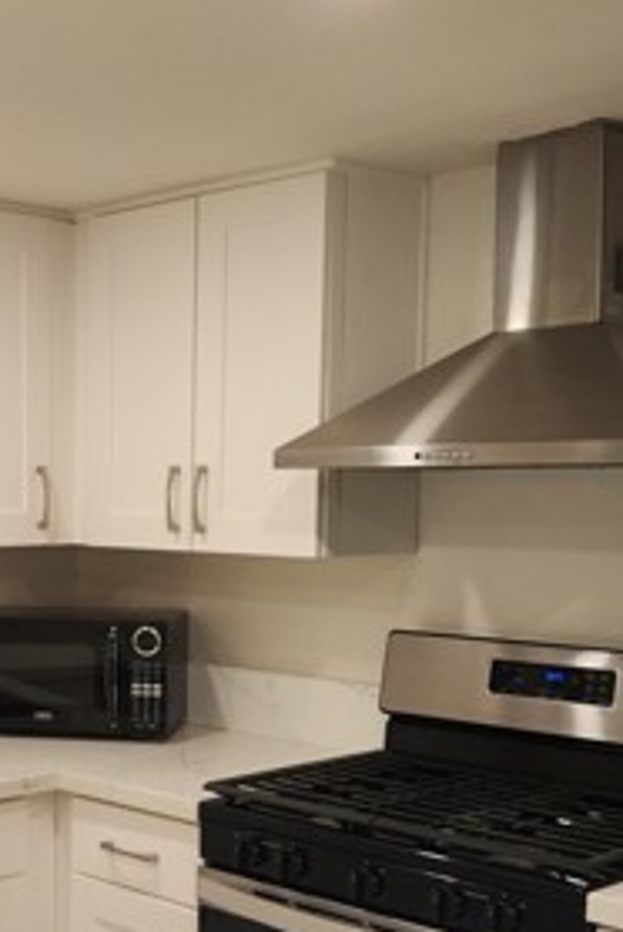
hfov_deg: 24.1
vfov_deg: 35.9
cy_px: 600
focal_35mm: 55
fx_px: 1424
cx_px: 74
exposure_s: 1/60
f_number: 1.8
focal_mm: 5.4
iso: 40
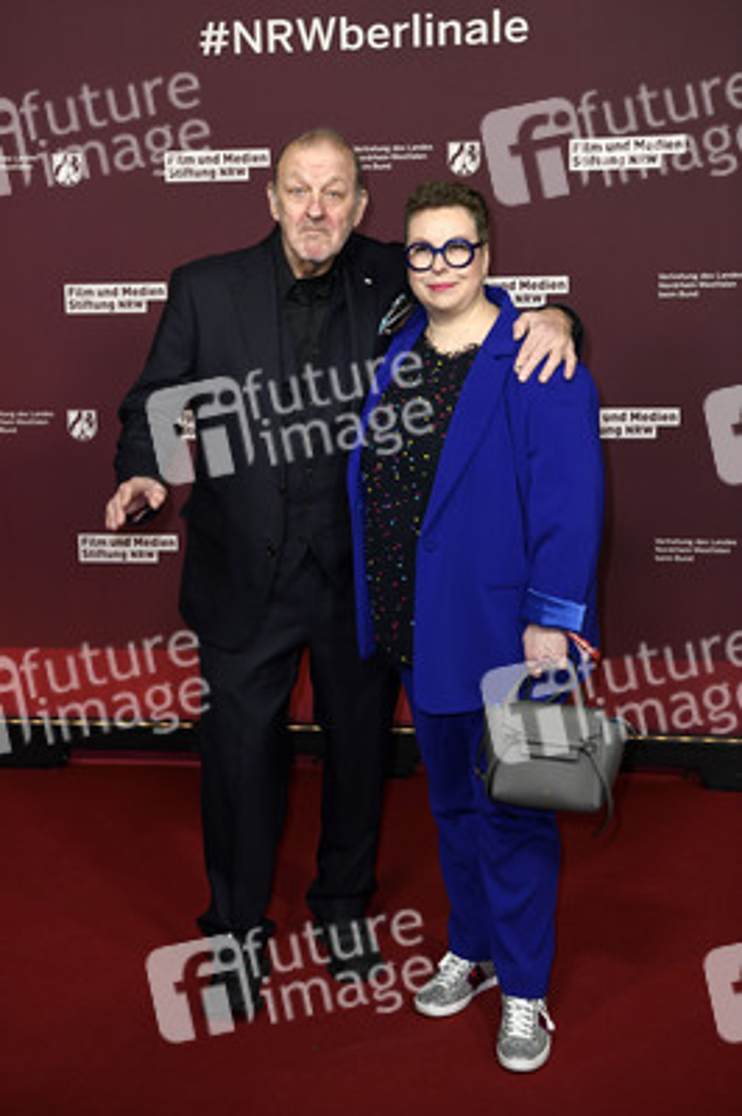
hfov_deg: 26.9
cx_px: 371
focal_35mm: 50
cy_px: 558
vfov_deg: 39.6
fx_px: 1548
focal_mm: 50
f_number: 4
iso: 800
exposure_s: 1/320
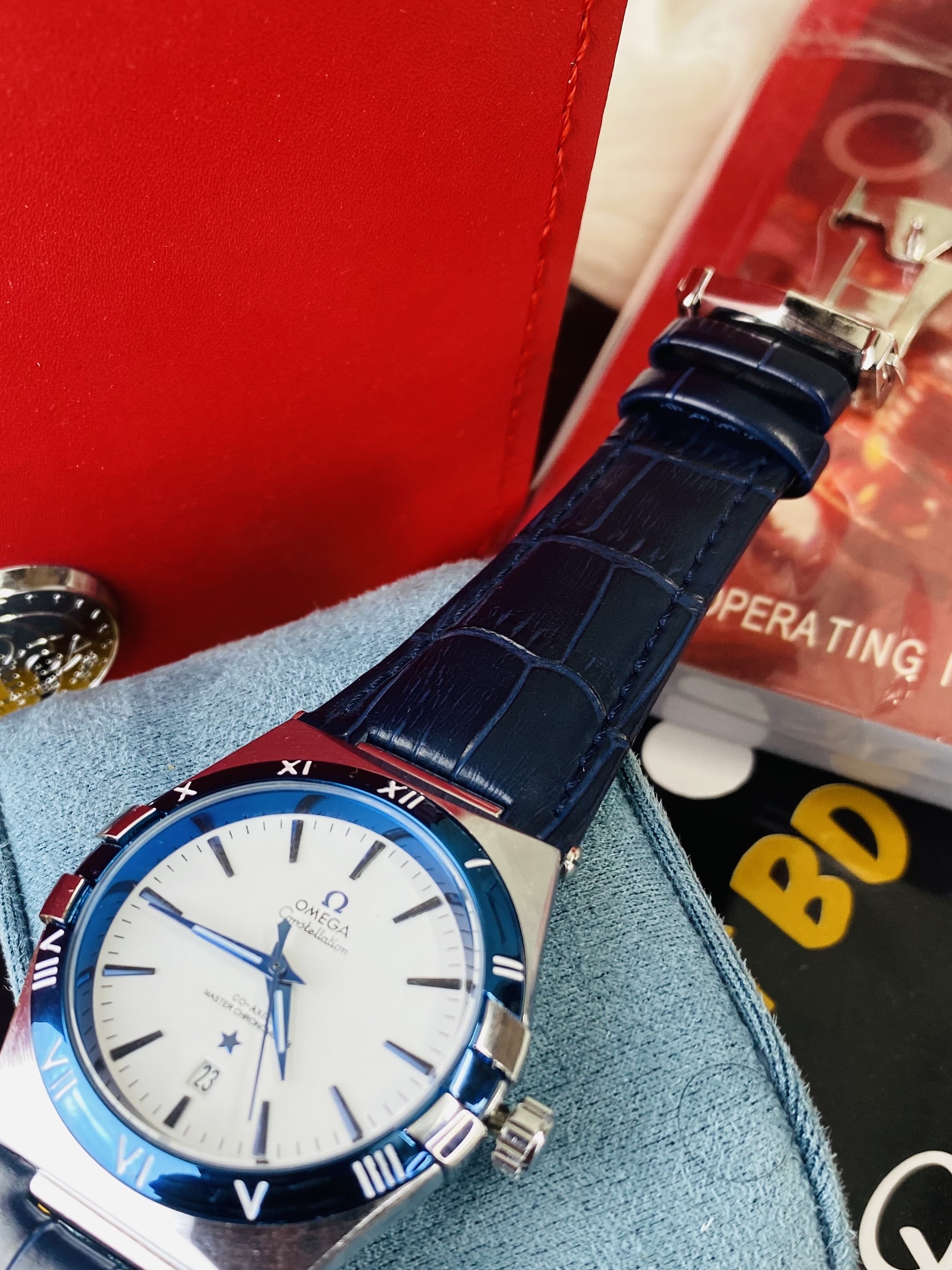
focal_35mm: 38
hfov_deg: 37.4
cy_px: 812
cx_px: 331
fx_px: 1394
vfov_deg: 48.4
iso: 40
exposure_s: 1/100
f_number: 1.8
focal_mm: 4.25
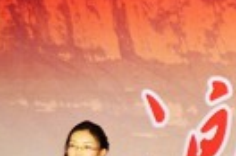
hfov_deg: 6.7
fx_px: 1875
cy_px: 238
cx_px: 610
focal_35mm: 287
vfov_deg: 4.7
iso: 400
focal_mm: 36
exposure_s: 1/90
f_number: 4.8
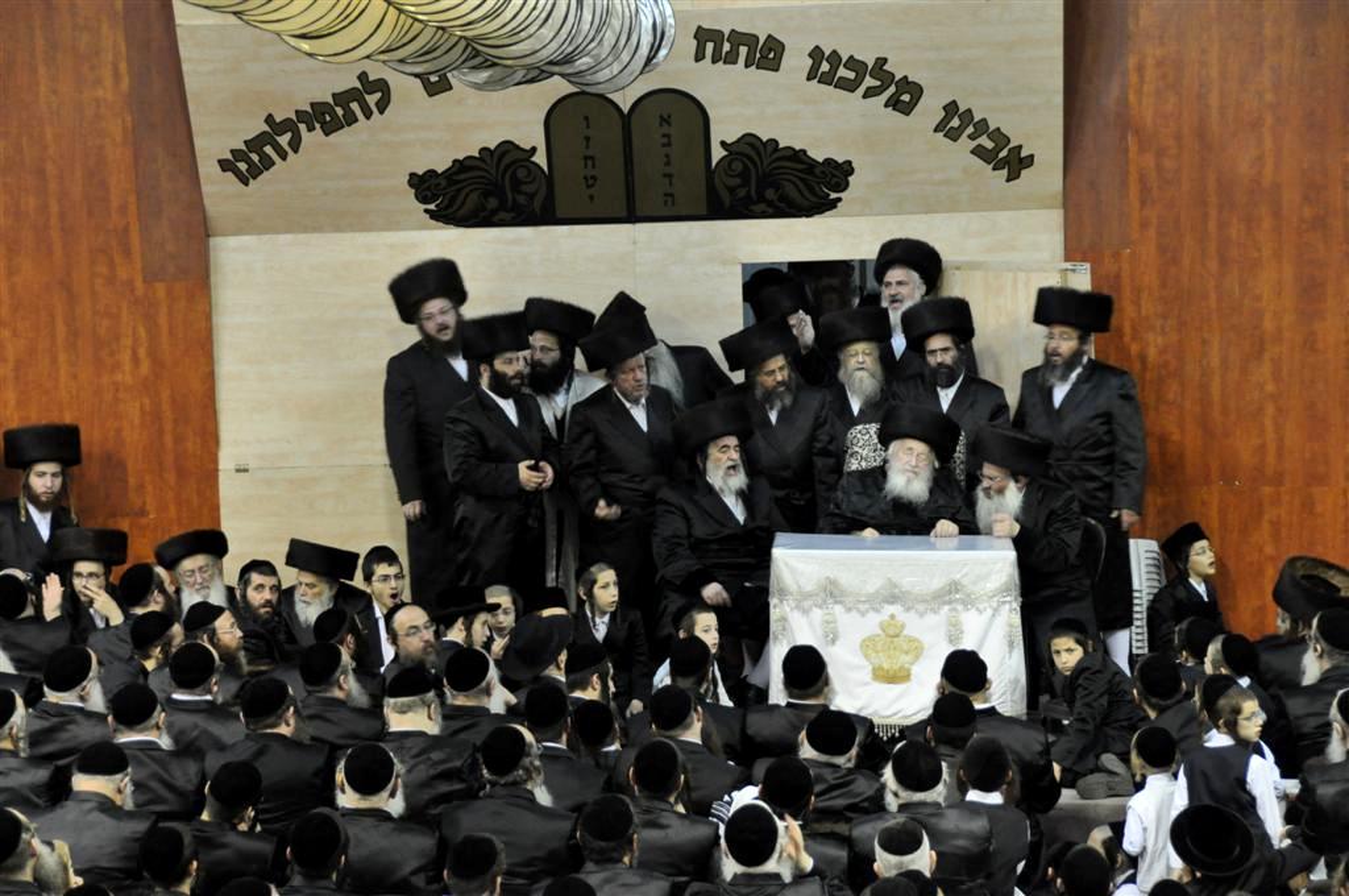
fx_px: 4210
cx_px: 674
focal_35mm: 112
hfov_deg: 18.2
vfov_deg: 12.1
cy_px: 448
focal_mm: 75
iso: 1400
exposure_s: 1/30
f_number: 5
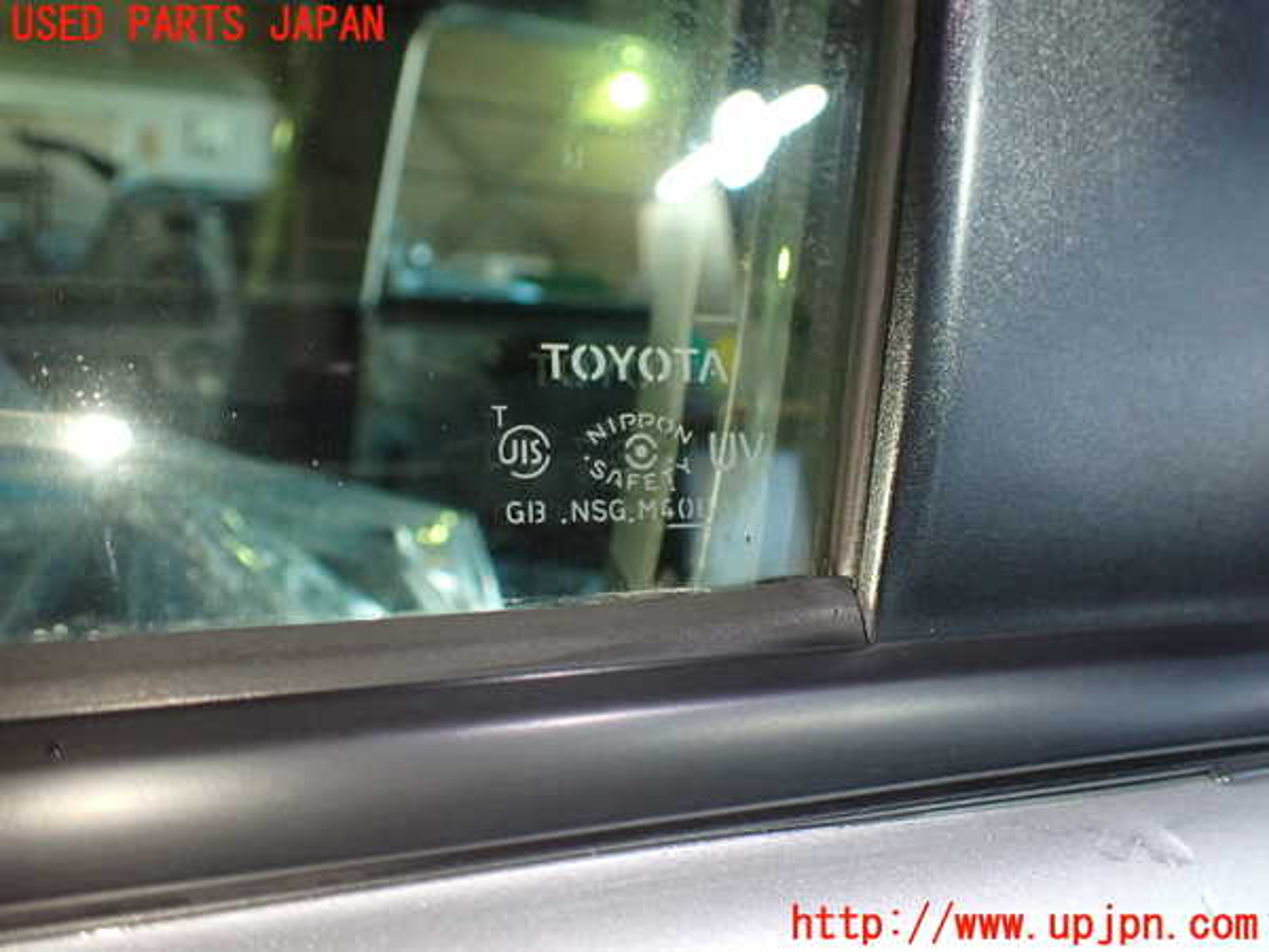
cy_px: 476
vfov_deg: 46.8
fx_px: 1100
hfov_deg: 60.0
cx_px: 634
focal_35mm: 30
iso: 800
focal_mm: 5.4
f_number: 2.3
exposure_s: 1/125
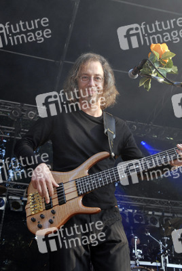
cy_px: 136
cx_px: 91
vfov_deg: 42.3
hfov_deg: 29.0
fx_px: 351
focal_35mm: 46
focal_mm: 31
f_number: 5.6
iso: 500
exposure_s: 1/125
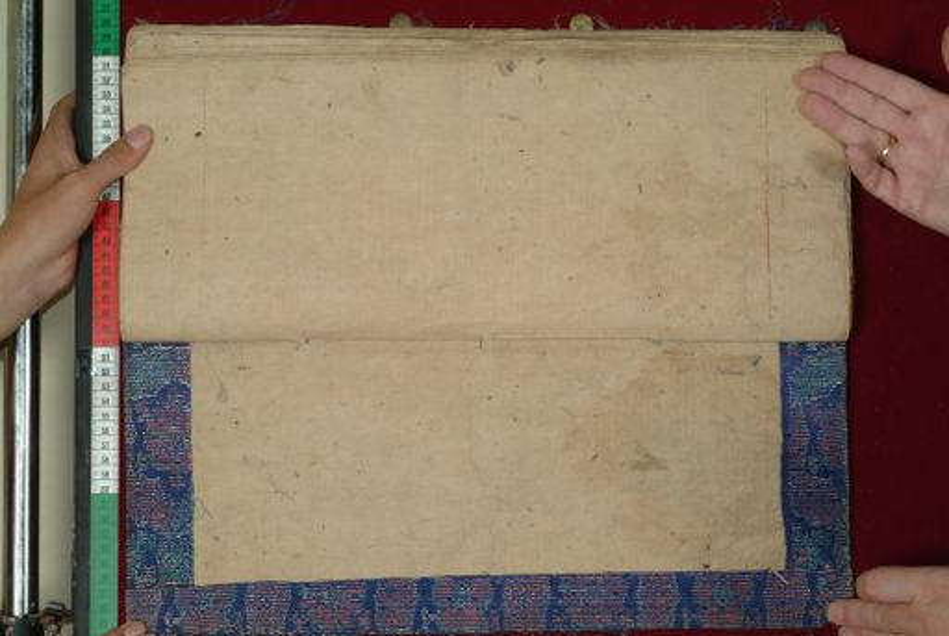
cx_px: 474
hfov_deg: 23.0
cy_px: 318
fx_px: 2336
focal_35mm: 88
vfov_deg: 15.5
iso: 160
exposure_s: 1/20
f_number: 13
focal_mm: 59
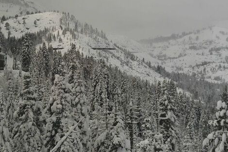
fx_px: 677
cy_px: 49
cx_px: 85
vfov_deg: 12.8
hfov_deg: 19.1
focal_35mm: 107
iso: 160
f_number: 8
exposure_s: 1/250
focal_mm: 52
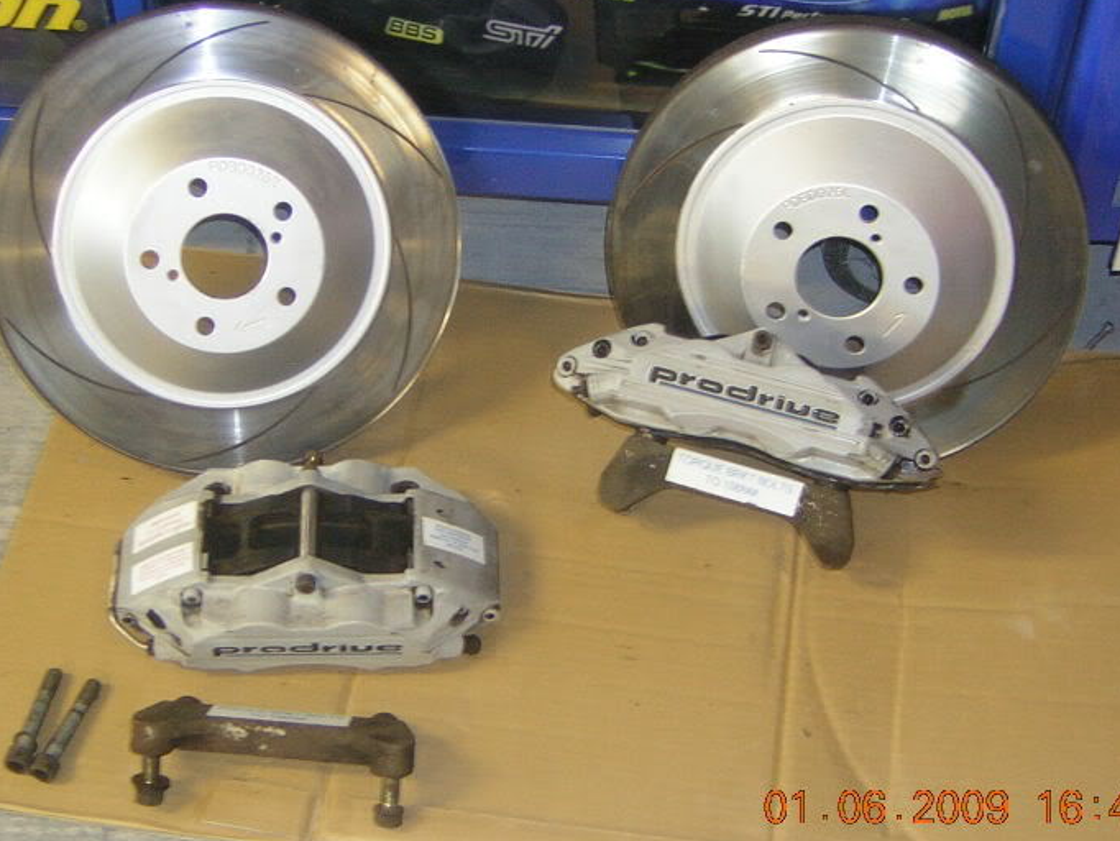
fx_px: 2201
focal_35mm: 68
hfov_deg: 28.5
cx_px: 575
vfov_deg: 21.6
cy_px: 417
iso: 96
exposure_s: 1/5.4
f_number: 3.3
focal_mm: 7.6
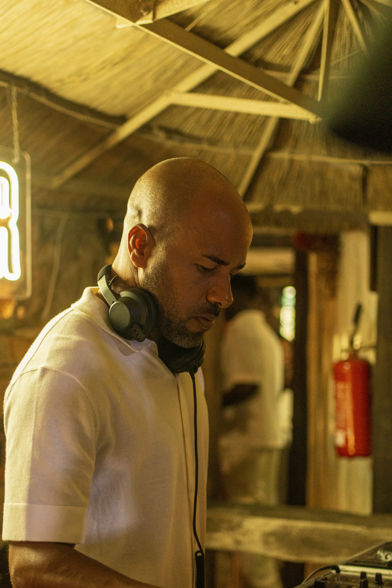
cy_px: 370
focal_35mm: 57
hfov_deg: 23.8
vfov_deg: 34.9
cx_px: 176
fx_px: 931
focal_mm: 35
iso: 2000
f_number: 1.8
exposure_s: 1/160
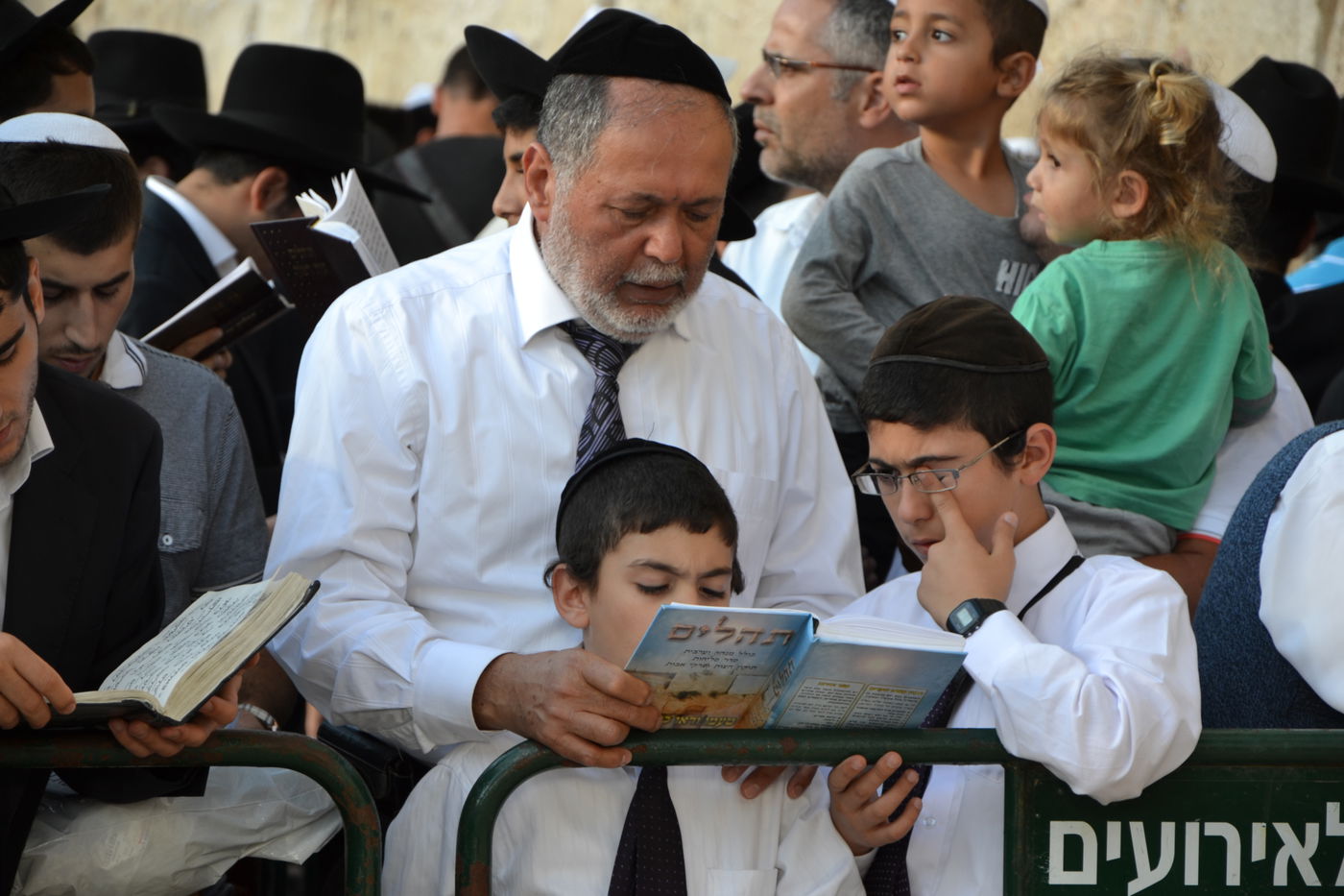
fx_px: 5879
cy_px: 448
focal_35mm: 158
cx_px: 672
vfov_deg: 8.7
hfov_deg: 13.0
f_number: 5.6
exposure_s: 1/125
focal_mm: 105
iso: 200
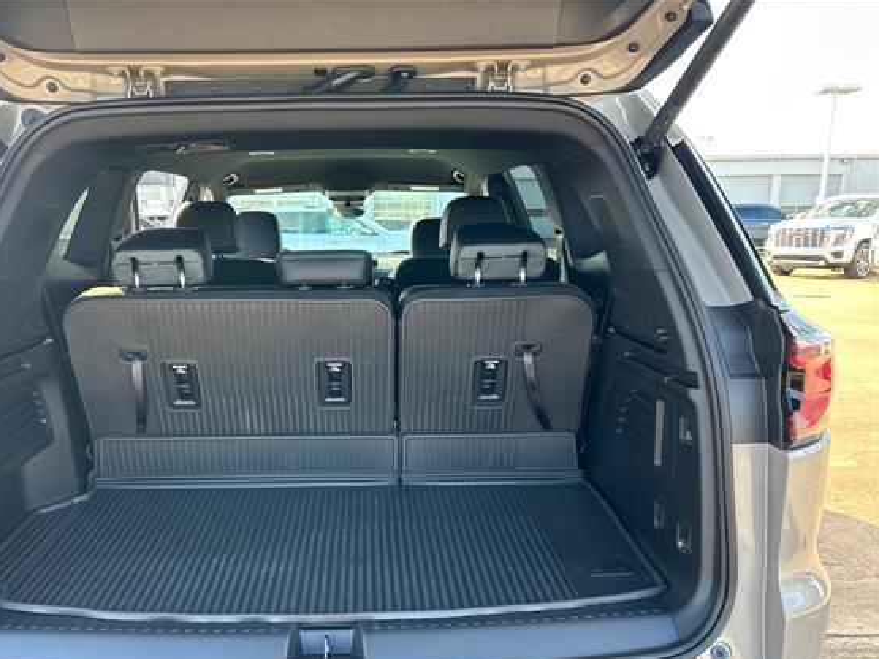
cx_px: 375
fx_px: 762
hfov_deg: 59.7
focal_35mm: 30
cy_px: 377
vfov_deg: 46.6
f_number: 1.5
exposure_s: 1/168
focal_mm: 5.7
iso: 64
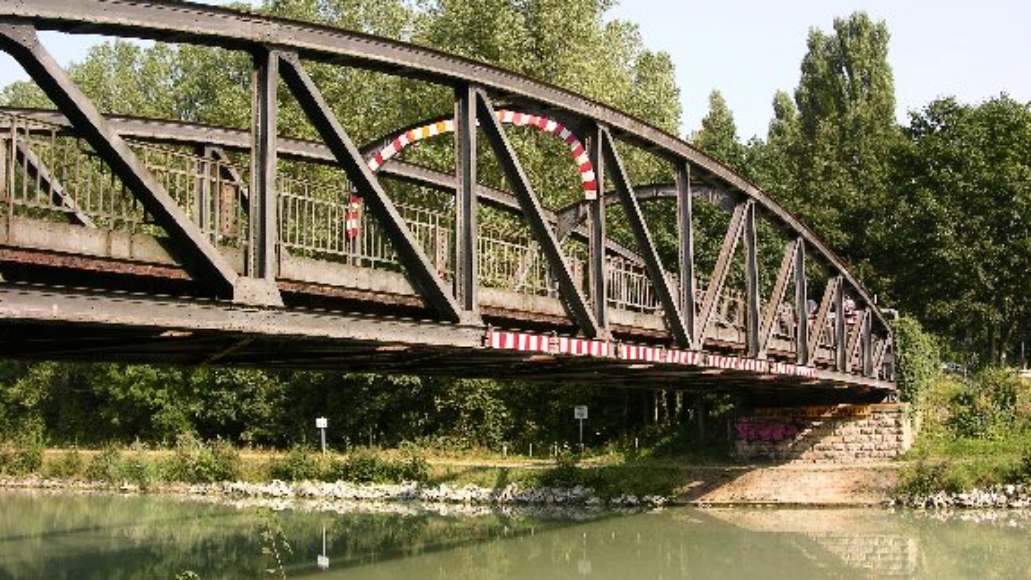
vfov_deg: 30.4
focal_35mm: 39
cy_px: 291
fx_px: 1066
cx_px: 518
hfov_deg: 51.6
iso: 50
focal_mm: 8.9
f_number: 6.3
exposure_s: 1/87.9
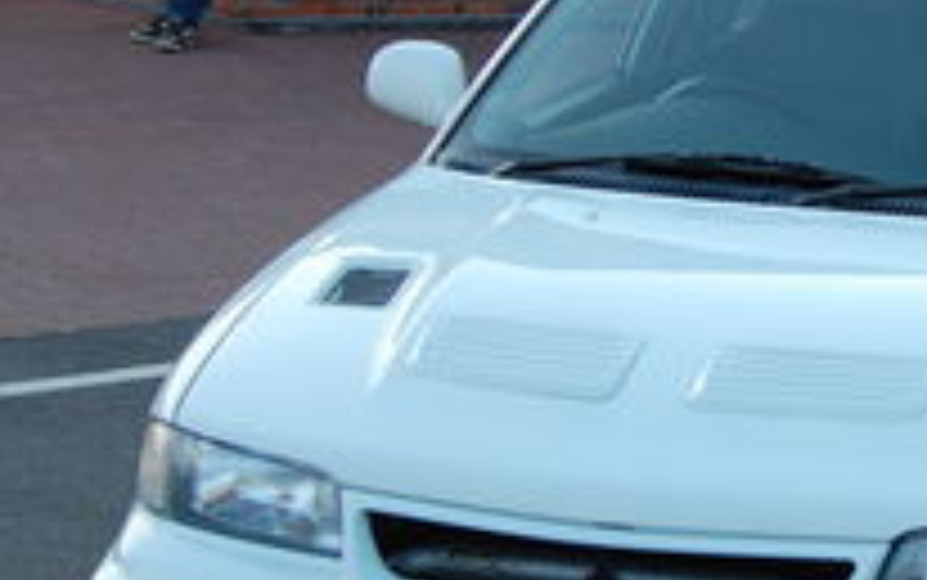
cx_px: 994
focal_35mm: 114
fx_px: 2882
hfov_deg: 17.7
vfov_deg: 11.5
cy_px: 220
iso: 200
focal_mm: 24
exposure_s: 1/160
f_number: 6.3
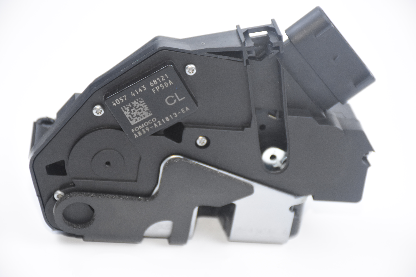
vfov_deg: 9.6
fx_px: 1647
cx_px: 208
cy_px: 138
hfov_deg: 14.4
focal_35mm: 142
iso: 1800
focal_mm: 95
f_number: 5.3
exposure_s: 1/250
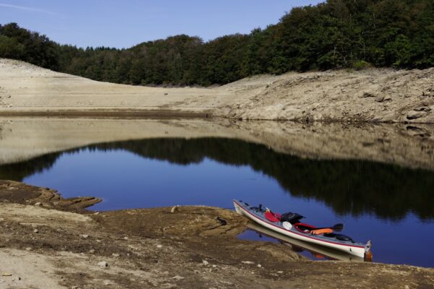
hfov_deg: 38.2
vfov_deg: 26.0
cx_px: 217
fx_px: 627
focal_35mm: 52
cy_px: 144
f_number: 8
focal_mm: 35
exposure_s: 1/640
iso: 160
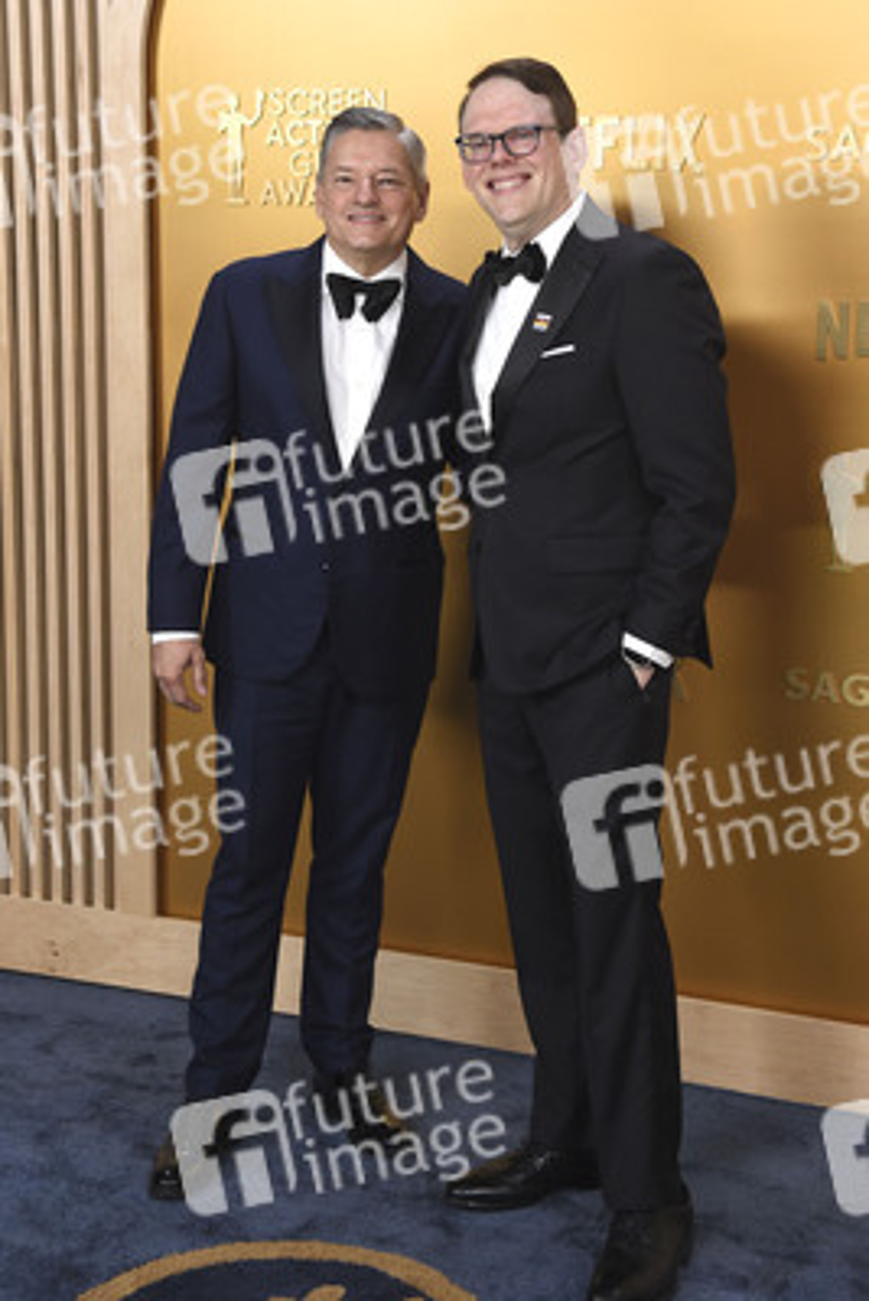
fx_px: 1990
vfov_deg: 36.2
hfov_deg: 24.6
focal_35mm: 55
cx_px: 434
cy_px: 650
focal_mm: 55
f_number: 5
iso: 2500
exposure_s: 1/250
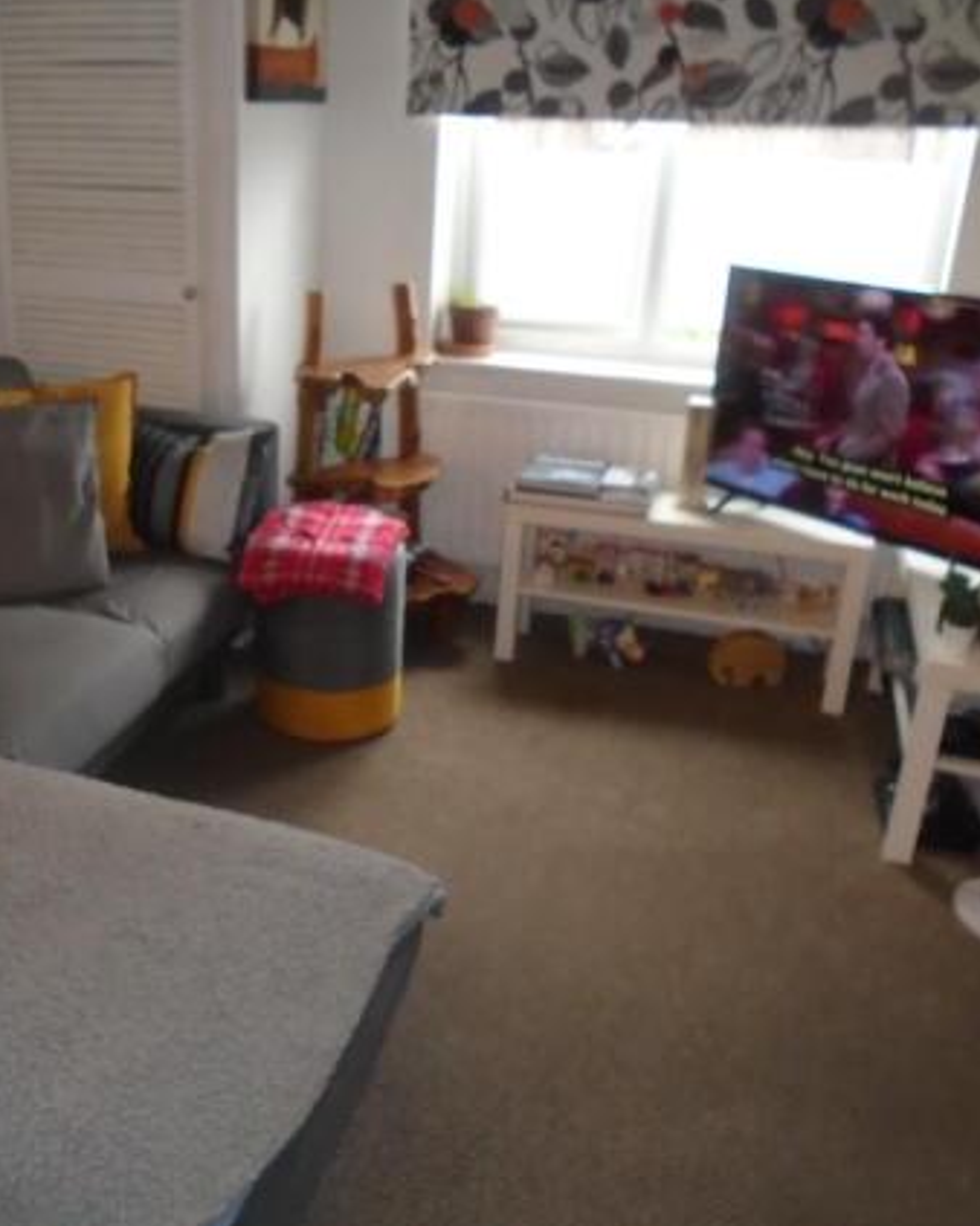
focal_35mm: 35
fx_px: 1270
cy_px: 604
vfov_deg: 51.6
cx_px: 300
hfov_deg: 41.5
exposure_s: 1/30
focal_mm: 4.6
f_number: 3.2
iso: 400
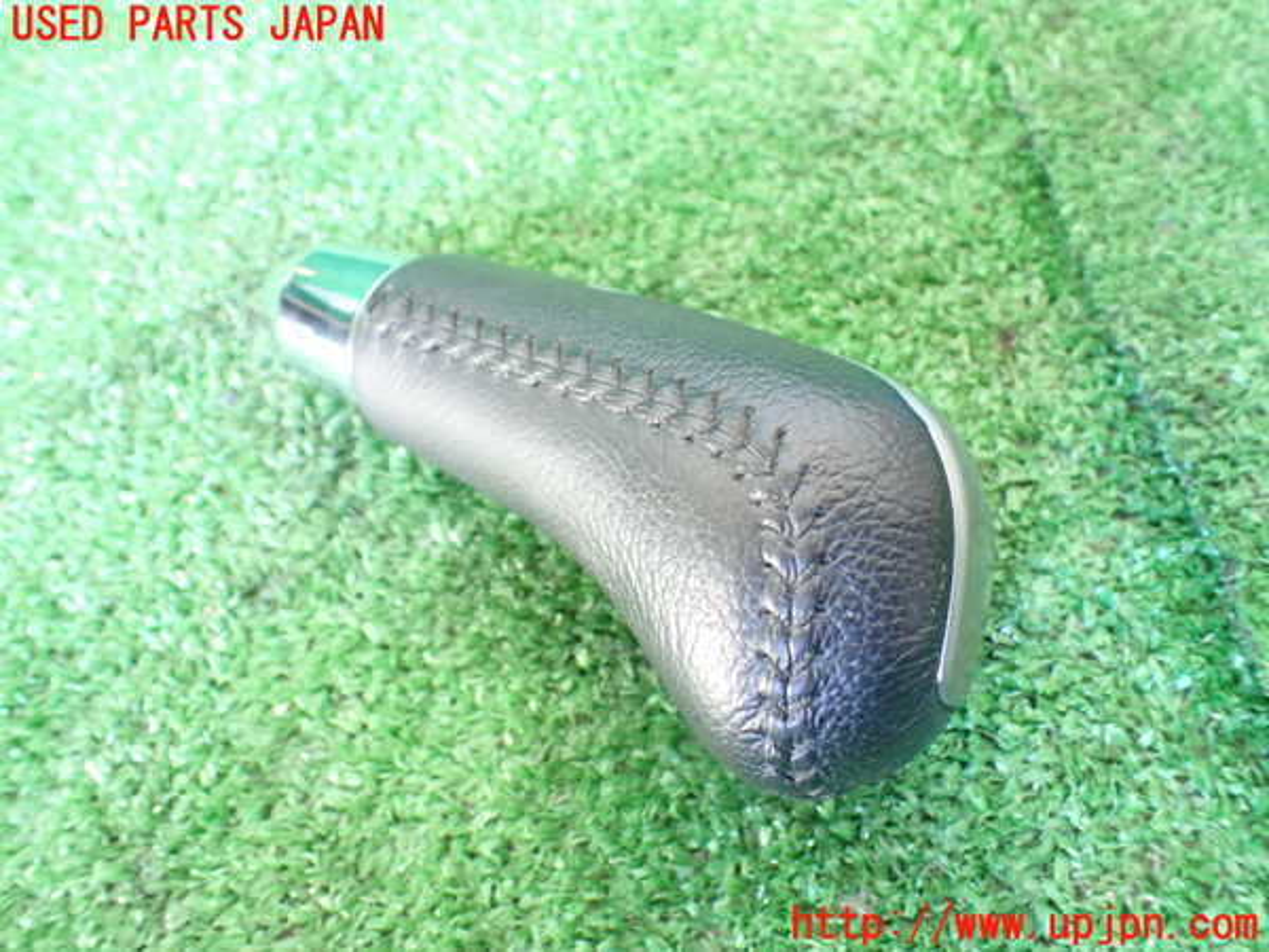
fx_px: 1100
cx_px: 634
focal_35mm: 30
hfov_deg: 60.0
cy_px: 476
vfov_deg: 46.8
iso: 1000
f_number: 2.3
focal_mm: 5.4
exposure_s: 1/30
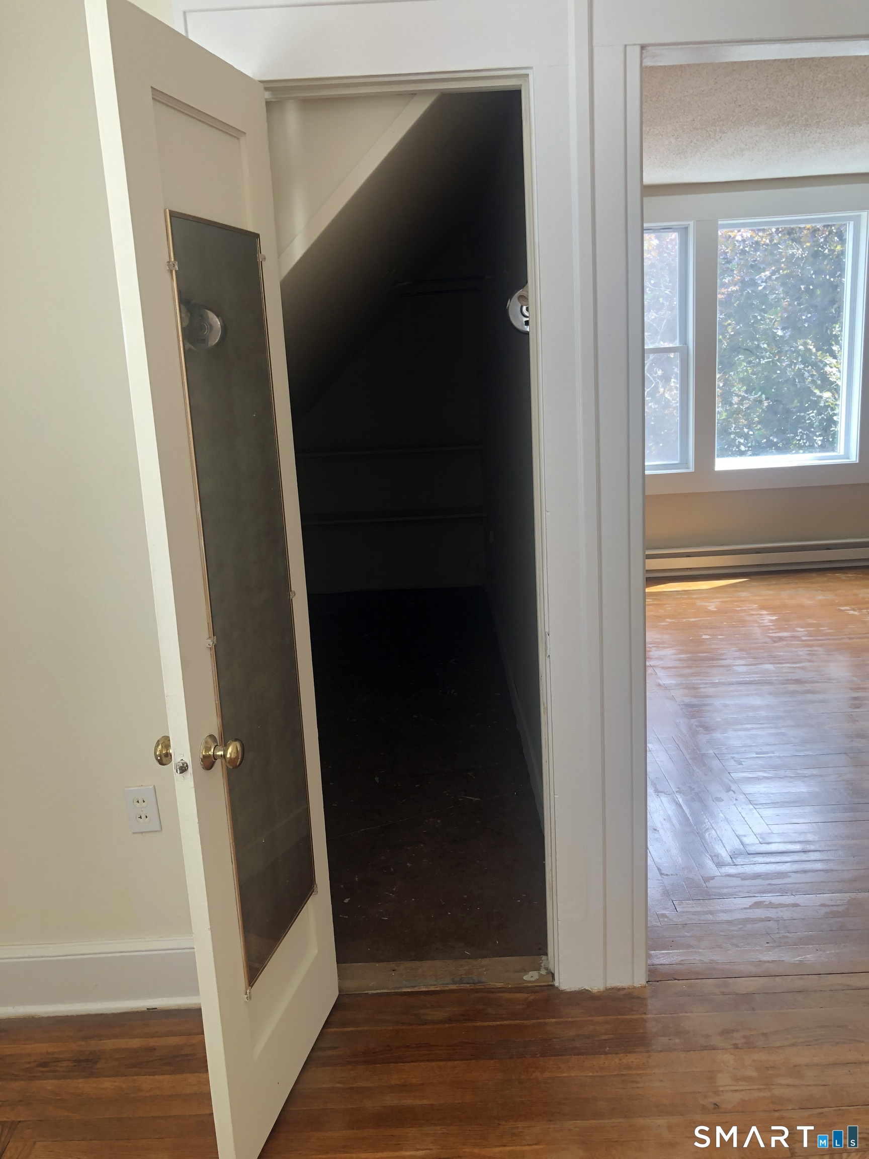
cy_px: 580
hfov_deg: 49.7
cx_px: 434
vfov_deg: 63.4
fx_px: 937
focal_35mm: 28
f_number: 1.8
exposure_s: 1/120
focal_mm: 3.99
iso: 80
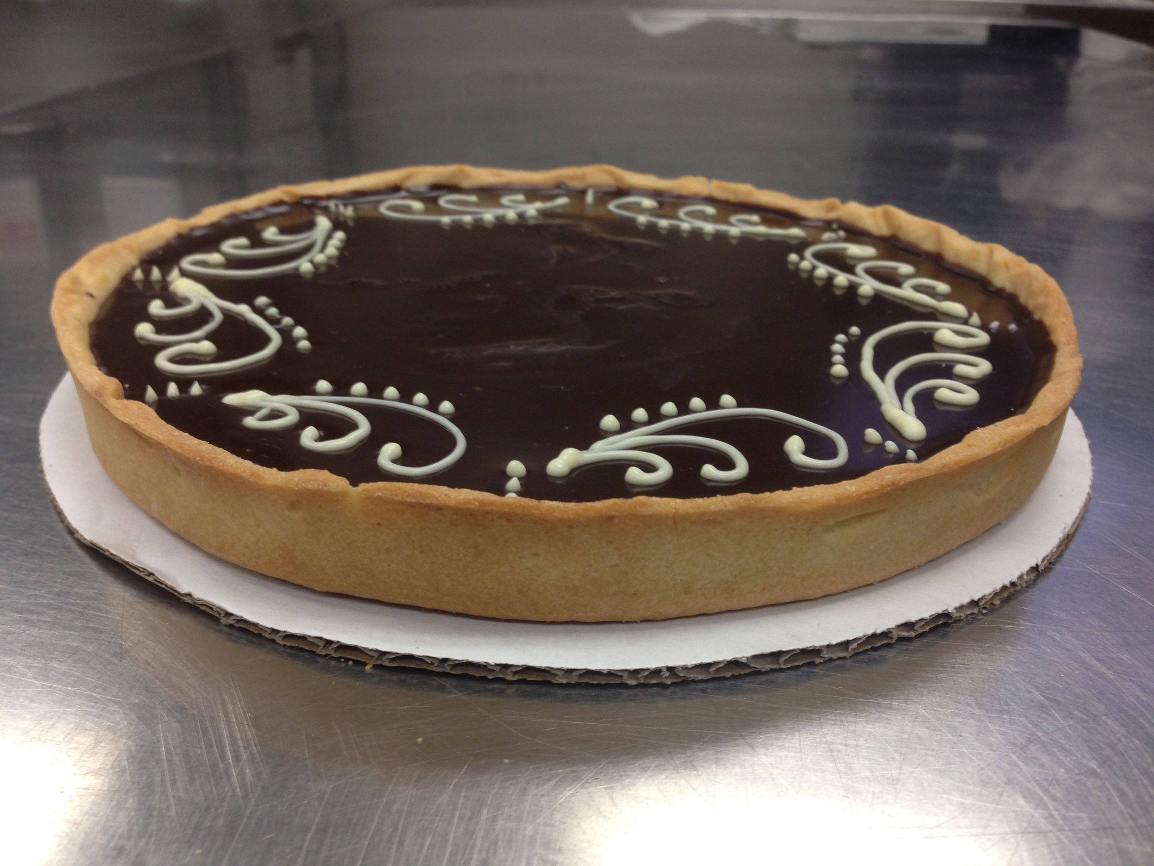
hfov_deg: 55.4
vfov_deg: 42.9
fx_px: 1100
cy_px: 433
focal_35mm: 33
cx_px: 577
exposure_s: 1/20
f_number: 2.4
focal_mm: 4.12
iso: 80
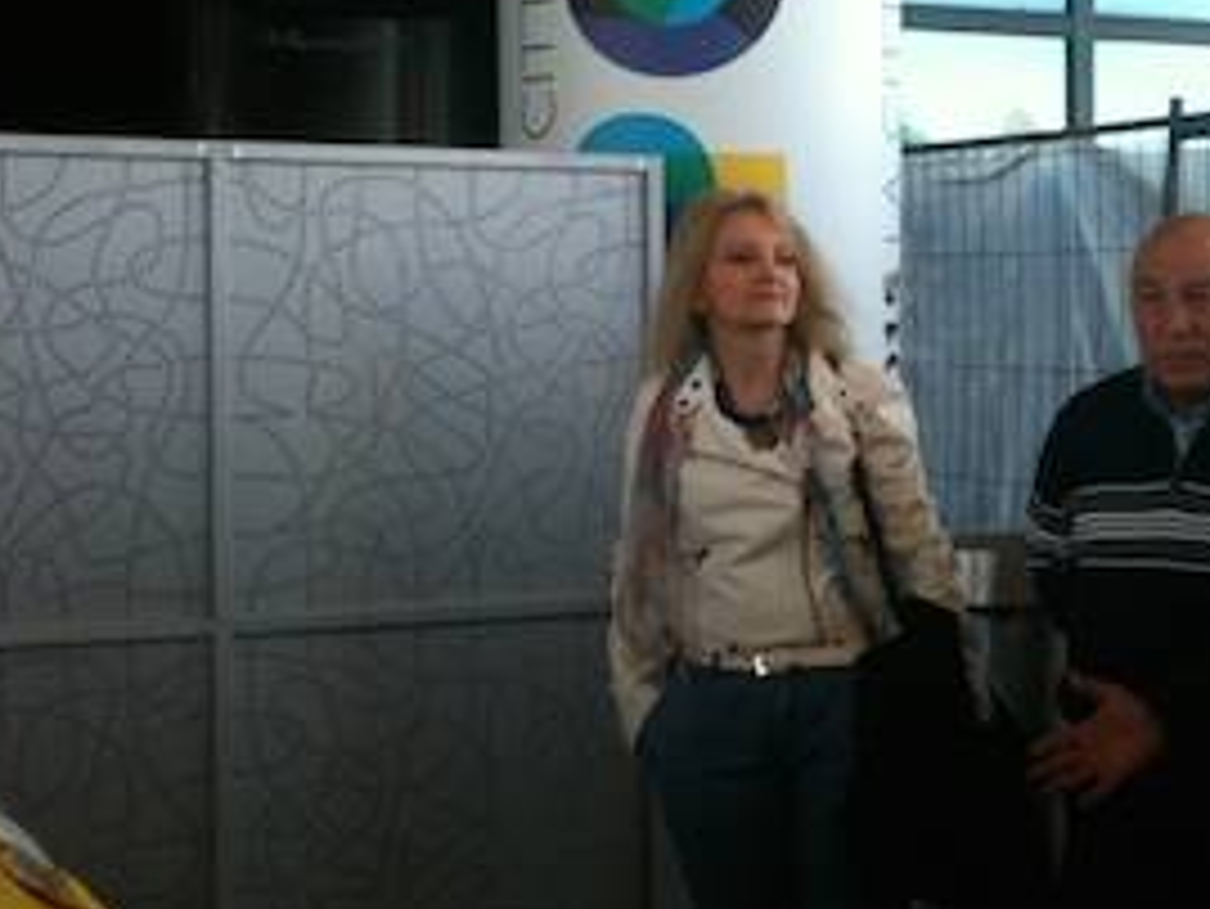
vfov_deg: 18.8
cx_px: 864
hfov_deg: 24.8
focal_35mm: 78
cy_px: 292
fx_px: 2728
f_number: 2.8
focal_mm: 3.85
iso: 64
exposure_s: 1/124
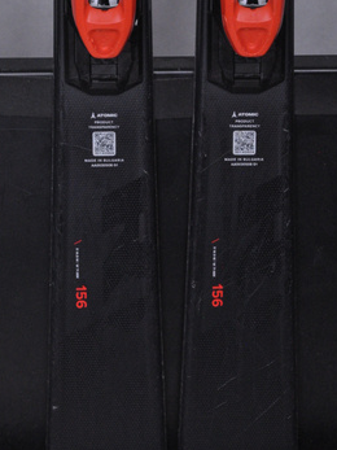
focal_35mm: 172
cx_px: 174
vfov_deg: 11.5
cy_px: 196
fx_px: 2234
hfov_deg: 8.6
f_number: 9.5
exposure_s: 1/125
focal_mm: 92
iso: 3200
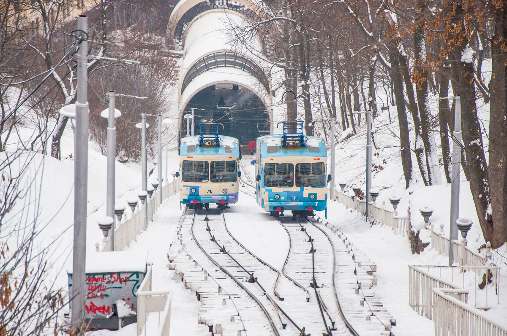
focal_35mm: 158
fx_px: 2215
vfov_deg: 8.7
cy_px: 168
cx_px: 254
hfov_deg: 13.1
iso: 250
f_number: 5.6
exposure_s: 1/640
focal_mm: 105
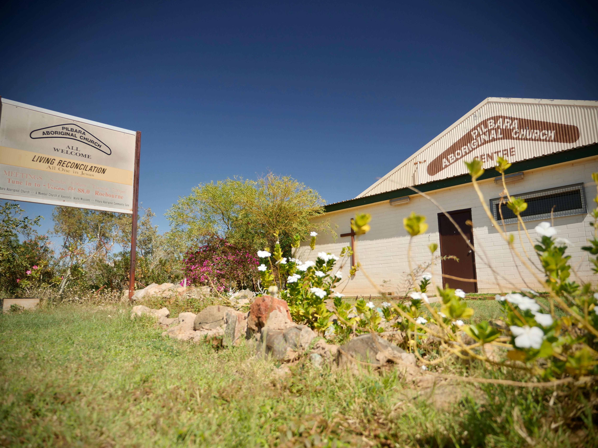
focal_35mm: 24
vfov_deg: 56.8
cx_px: 299
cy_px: 224
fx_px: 415
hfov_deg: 71.6
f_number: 2.8
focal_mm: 12
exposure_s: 1/1000
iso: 200
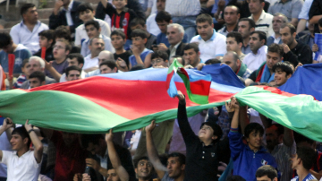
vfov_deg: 2.3
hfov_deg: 4.2
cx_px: 202
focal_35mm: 519
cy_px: 144
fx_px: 4429
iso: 1000
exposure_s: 1/160
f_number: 2.8
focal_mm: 180
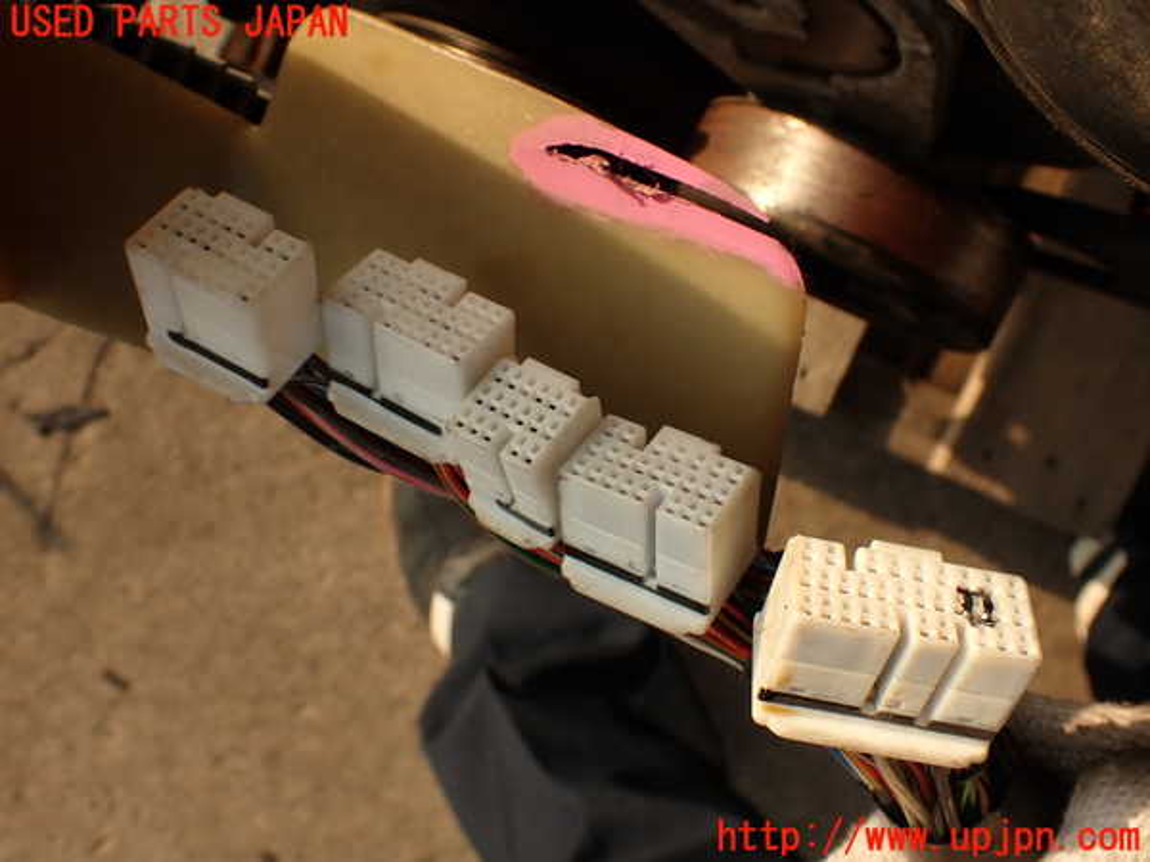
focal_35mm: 36
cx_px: 575
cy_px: 431
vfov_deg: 39.7
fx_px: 1196
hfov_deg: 51.4
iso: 100
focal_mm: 6.37
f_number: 3.5
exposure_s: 1/640
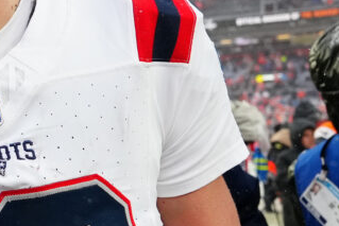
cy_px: 40
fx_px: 669
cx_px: -85
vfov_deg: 19.0
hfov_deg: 25.1
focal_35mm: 71
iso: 1600
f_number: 3.2
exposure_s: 1/2500
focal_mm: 14
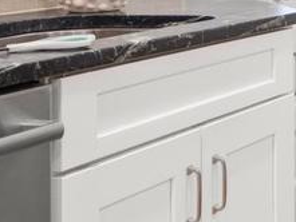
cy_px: -33
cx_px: 746
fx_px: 804
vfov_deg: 15.3
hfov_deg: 13.6
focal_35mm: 94
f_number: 8
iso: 320
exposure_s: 1/5
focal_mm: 10
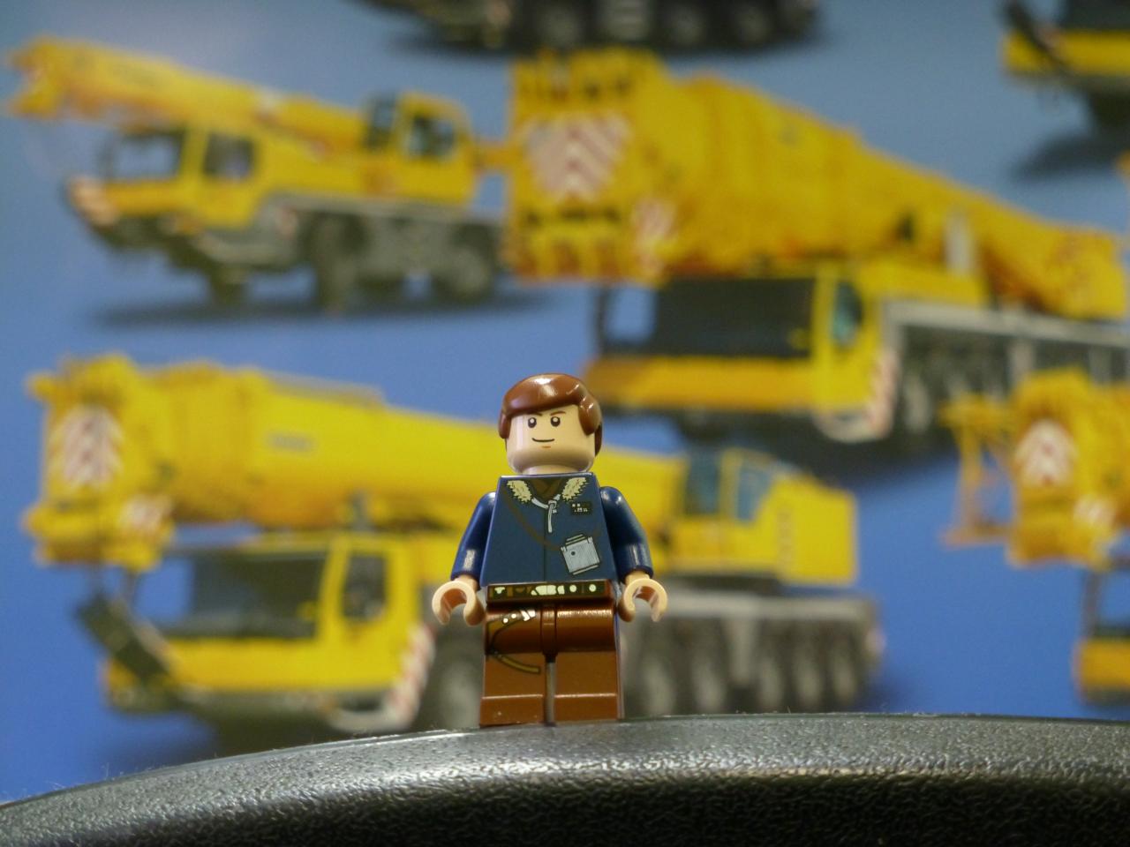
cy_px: 424
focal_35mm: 102
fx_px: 3330
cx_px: 565
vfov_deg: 14.5
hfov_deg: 19.3
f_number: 5.3
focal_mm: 18.2
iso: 400
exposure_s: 1/10
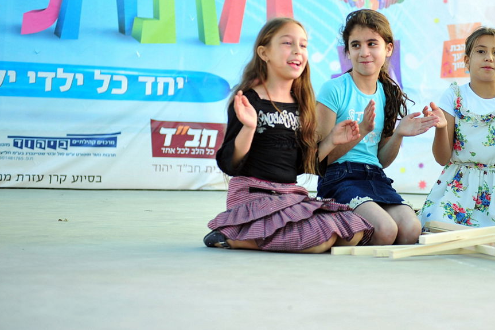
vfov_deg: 18.5
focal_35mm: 73
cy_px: 75
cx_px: 375
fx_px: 1003
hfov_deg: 27.3
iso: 250
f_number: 2.8
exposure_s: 1/320
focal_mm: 45
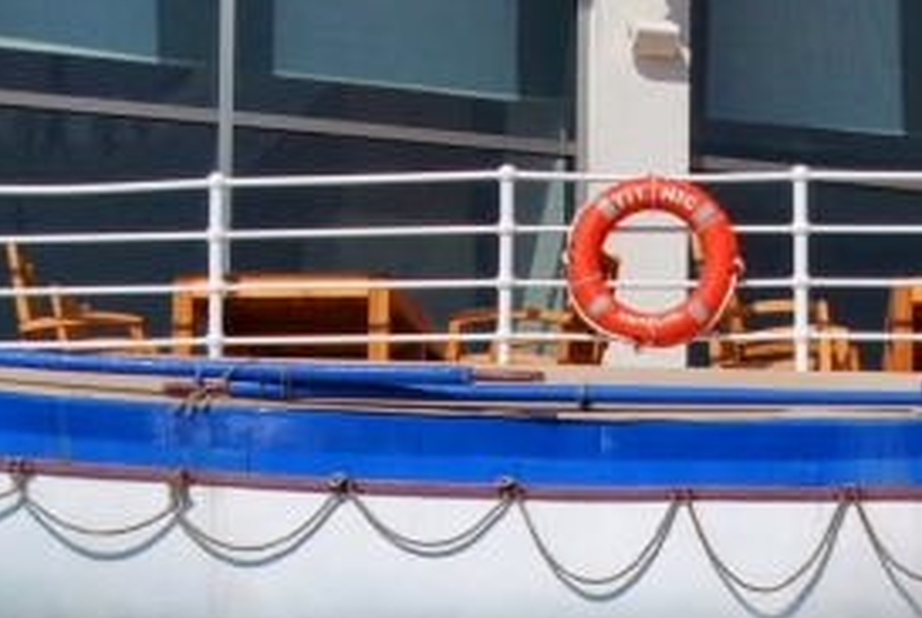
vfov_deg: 8.8
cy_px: 1047
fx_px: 3874
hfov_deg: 13.5
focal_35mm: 151
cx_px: 684
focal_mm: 24
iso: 100
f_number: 10
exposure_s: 1/400
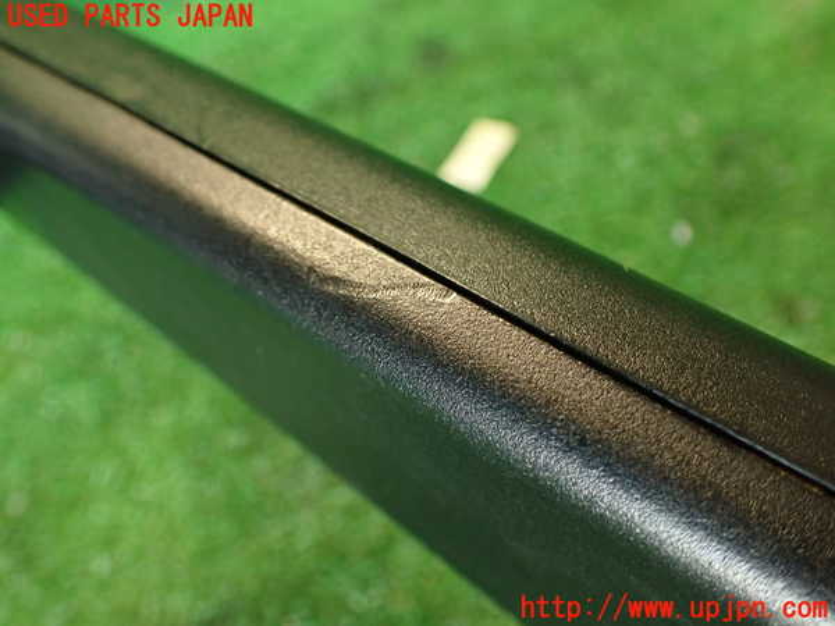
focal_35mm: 32
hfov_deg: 56.8
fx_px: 772
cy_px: 313
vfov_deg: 44.2
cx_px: 418
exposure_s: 1/30
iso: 320
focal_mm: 5.79
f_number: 2.4
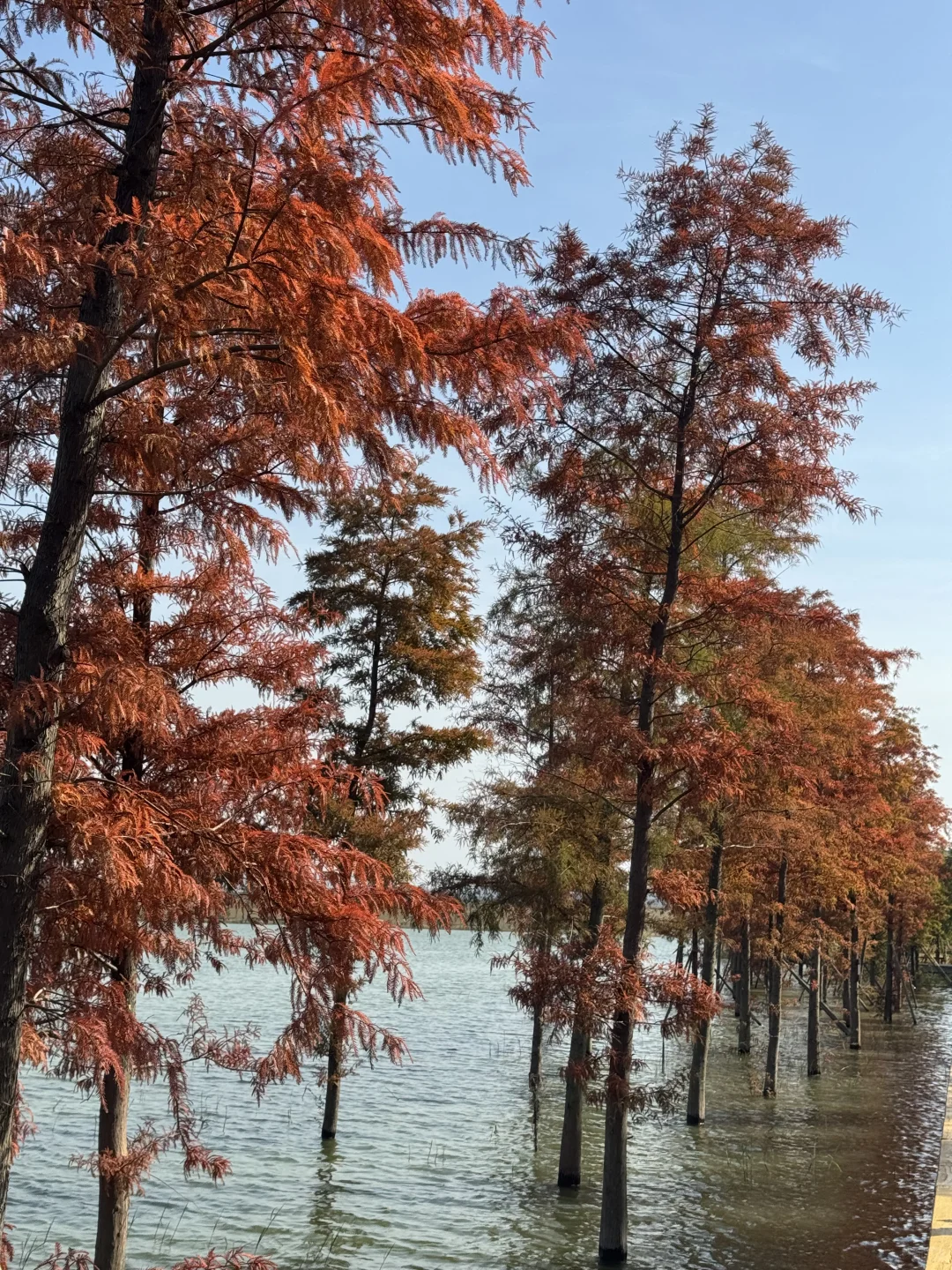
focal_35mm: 48
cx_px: 476
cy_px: 635
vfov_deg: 39.7
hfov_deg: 30.3
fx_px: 1760
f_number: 1.78
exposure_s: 1/4310
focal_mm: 6.76
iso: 64
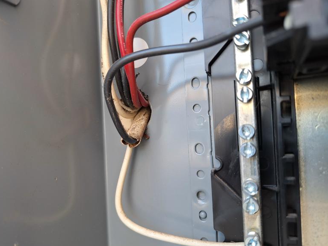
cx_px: 160
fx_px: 227
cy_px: 126
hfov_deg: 71.6
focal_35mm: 24
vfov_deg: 56.8
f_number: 1.8
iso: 50
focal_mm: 5.54
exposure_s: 1/60
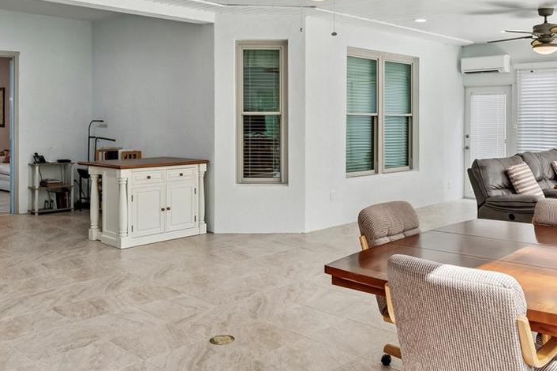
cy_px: 119
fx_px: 526
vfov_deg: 38.3
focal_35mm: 34
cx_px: 311
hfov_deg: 55.7
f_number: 7.1
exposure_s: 1/50
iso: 100
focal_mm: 10
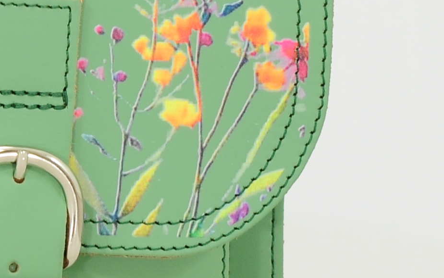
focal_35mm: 340
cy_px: 66
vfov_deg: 3.9
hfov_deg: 6.1
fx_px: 4115
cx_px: -262
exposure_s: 1/25
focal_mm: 48
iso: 200
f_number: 9
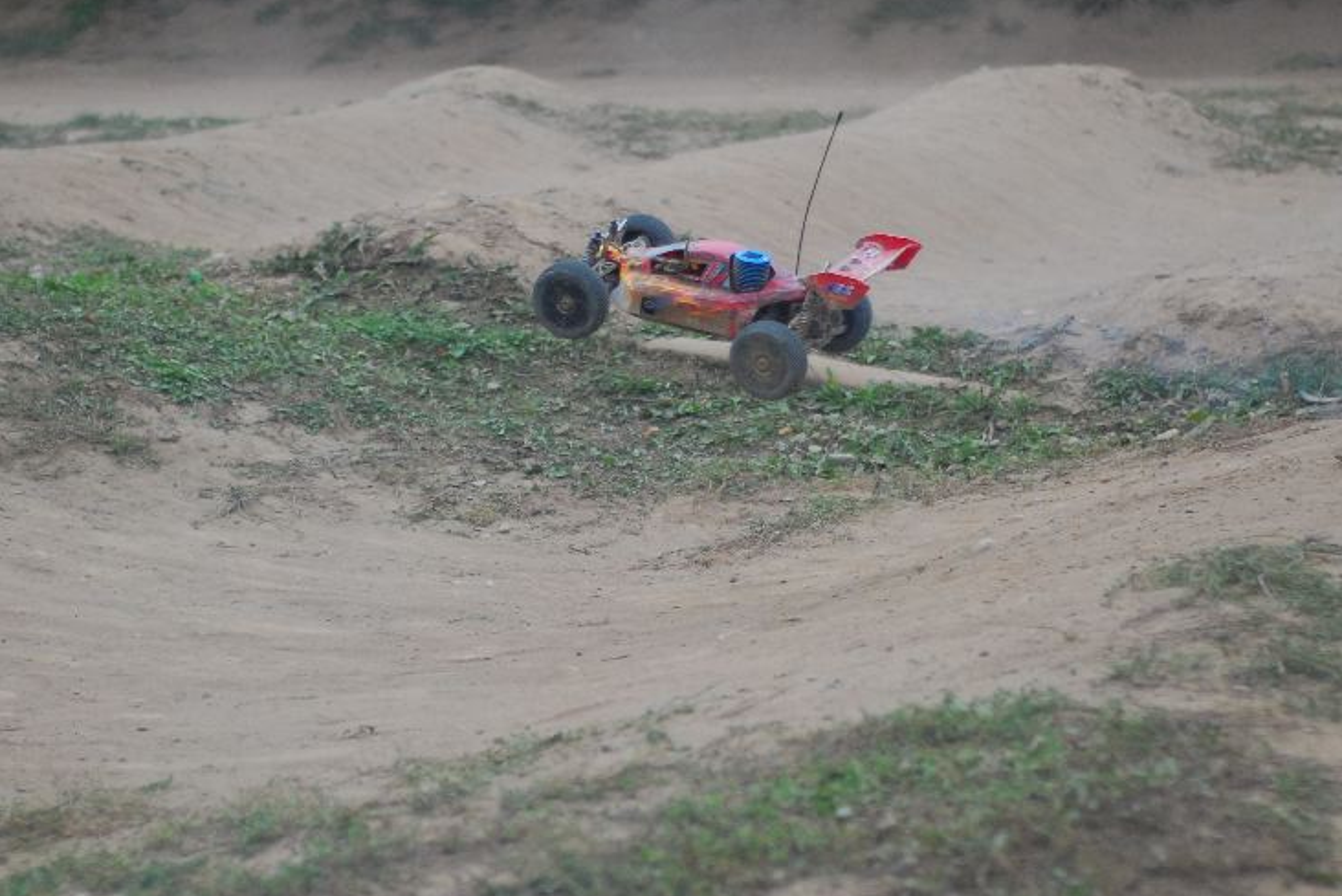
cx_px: 700
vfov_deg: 16.7
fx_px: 3058
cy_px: 419
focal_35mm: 82
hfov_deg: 24.7
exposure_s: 1/3200
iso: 560
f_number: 1.8
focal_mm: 50
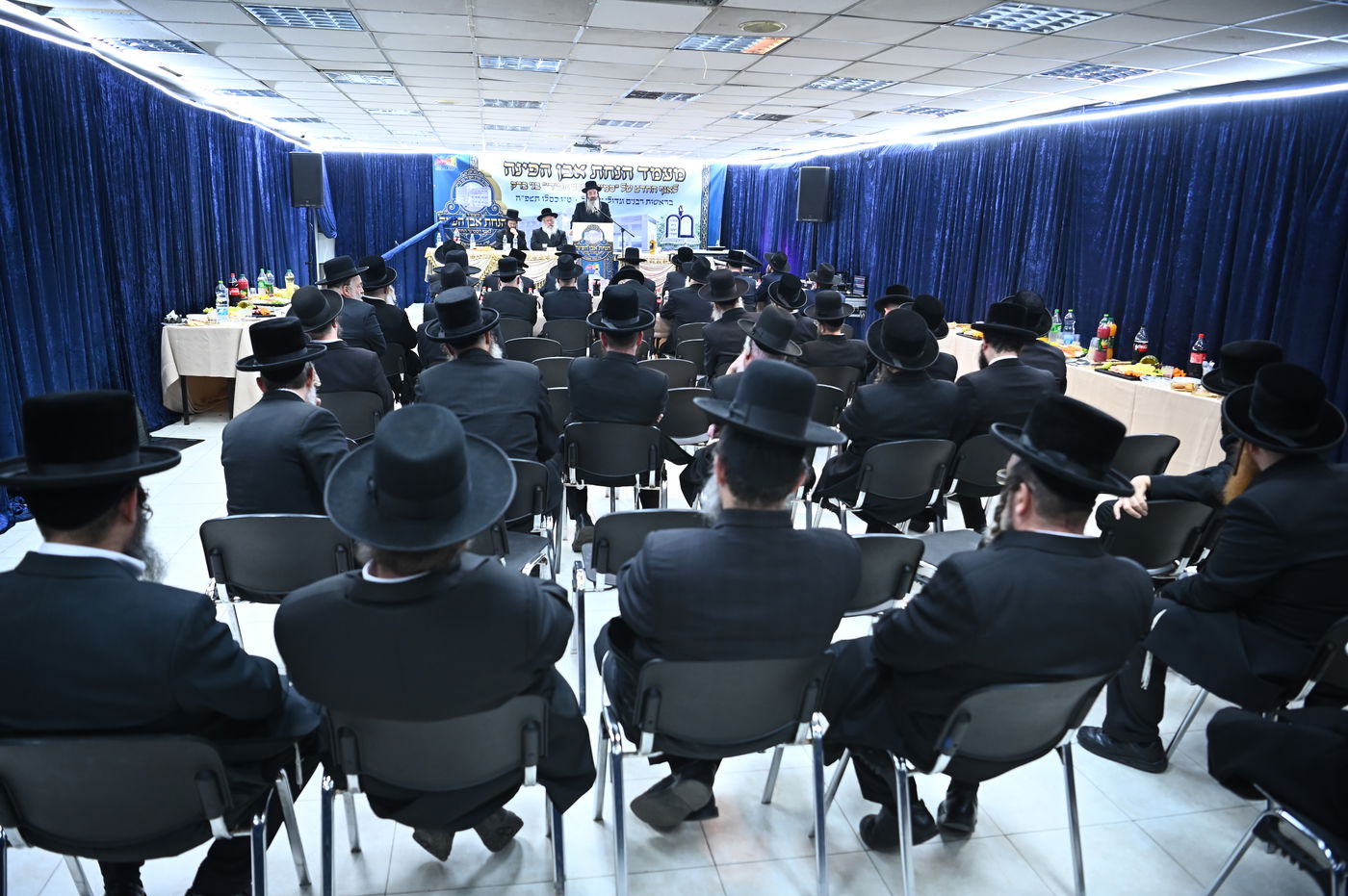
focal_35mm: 24
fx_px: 898
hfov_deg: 73.8
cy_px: 448
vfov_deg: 53.1
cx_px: 674
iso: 1600
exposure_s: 1/125
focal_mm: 24
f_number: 2.8
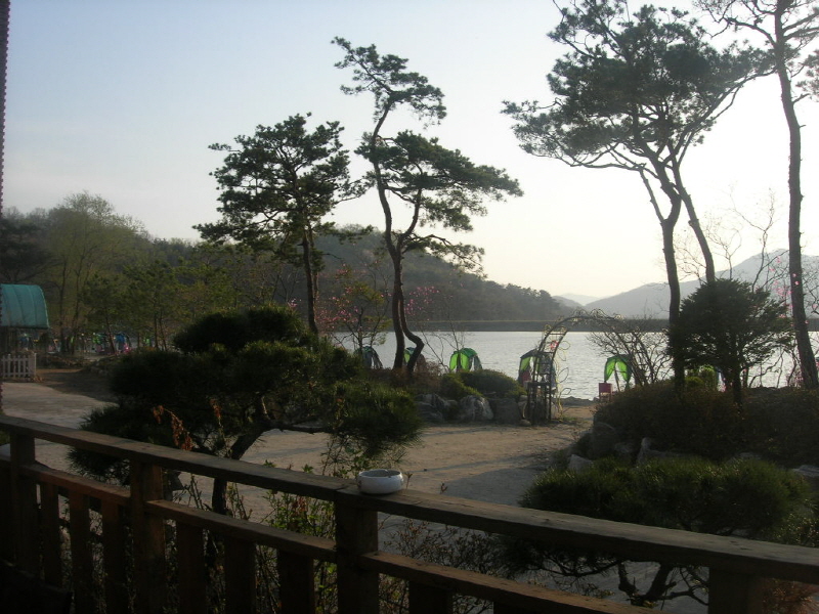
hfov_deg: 49.0
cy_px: 307
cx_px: 410
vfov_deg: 37.7
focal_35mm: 38
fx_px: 899
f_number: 4.8
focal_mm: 7.8
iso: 64
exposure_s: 1/344
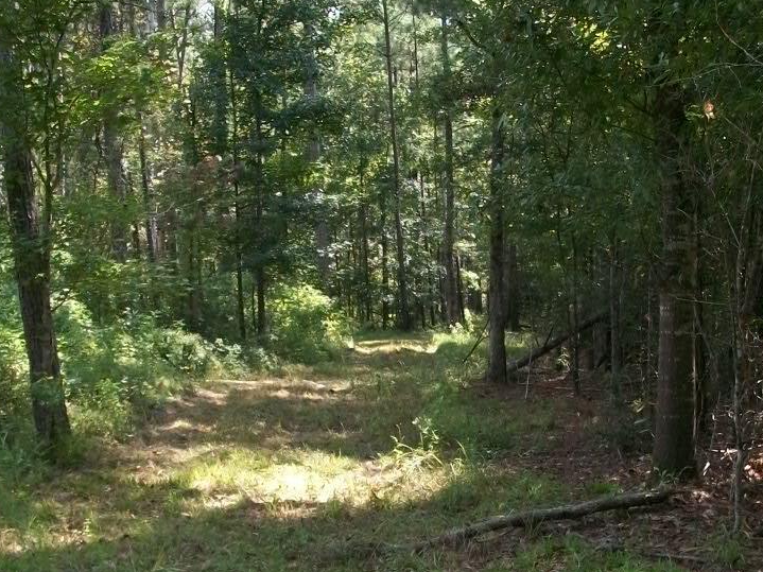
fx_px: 1256
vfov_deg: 25.3
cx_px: 414
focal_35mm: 57
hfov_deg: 33.8
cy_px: 450
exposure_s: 1/160
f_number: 2.9
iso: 80
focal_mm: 5.7
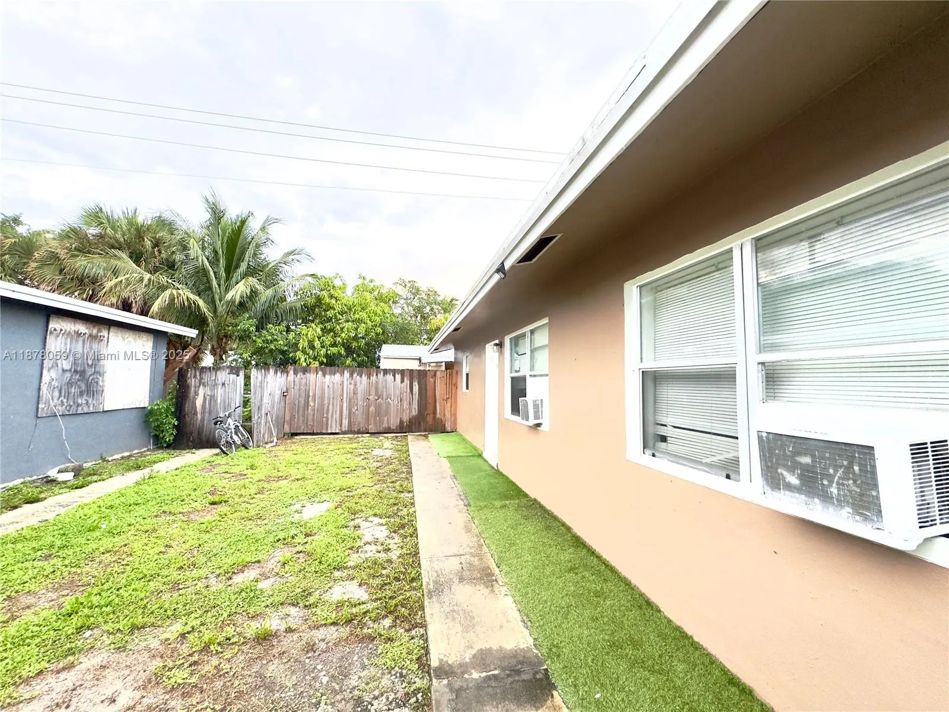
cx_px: 474
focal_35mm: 14
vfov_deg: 85.7
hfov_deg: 102.1
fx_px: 384
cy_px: 356
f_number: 2.2
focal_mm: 2.22
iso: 64
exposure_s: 1/99
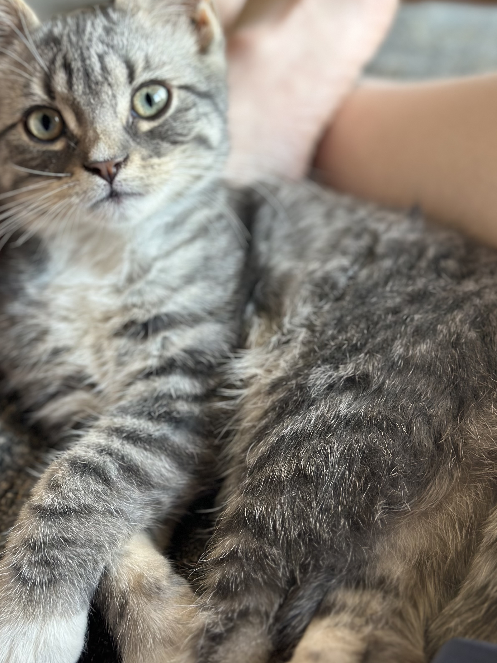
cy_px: 275
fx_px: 1168
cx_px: 209
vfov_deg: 31.6
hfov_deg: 24.0
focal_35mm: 61
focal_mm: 6.86
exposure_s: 1/70
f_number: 1.78
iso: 125
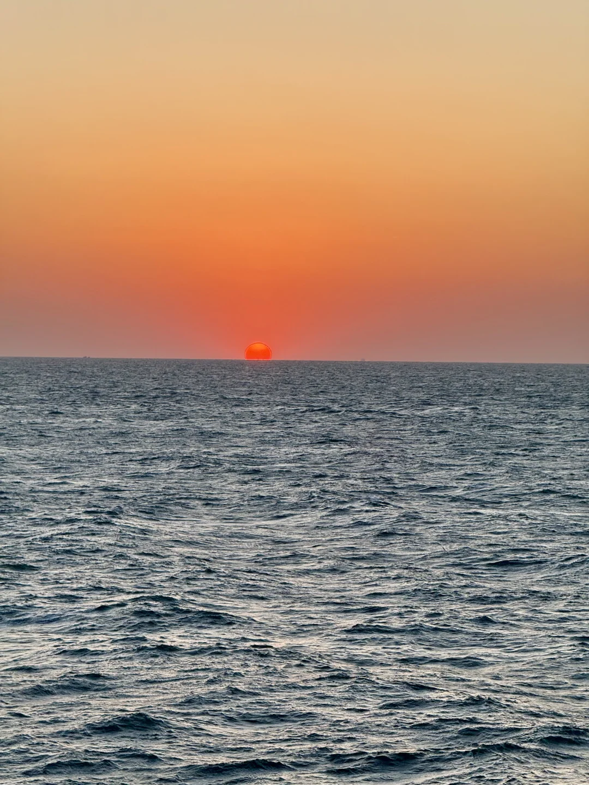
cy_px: 392
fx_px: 2722
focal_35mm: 120
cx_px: 294
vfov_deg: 16.4
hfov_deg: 12.3
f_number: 2.8
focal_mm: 15.66
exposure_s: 1/303
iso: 50
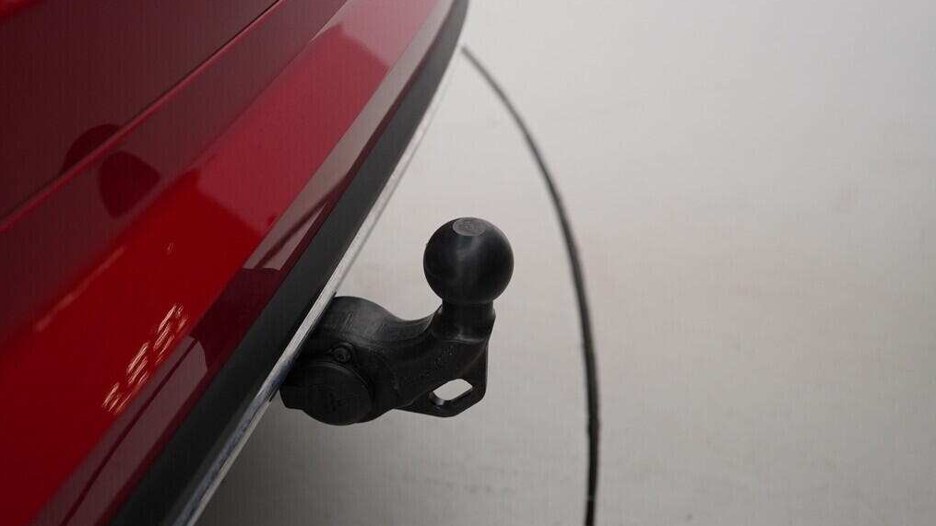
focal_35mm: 38
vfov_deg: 31.2
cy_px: 300
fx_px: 943
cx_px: 471
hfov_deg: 52.8
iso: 400
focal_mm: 24
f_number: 2.8
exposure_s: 1/320
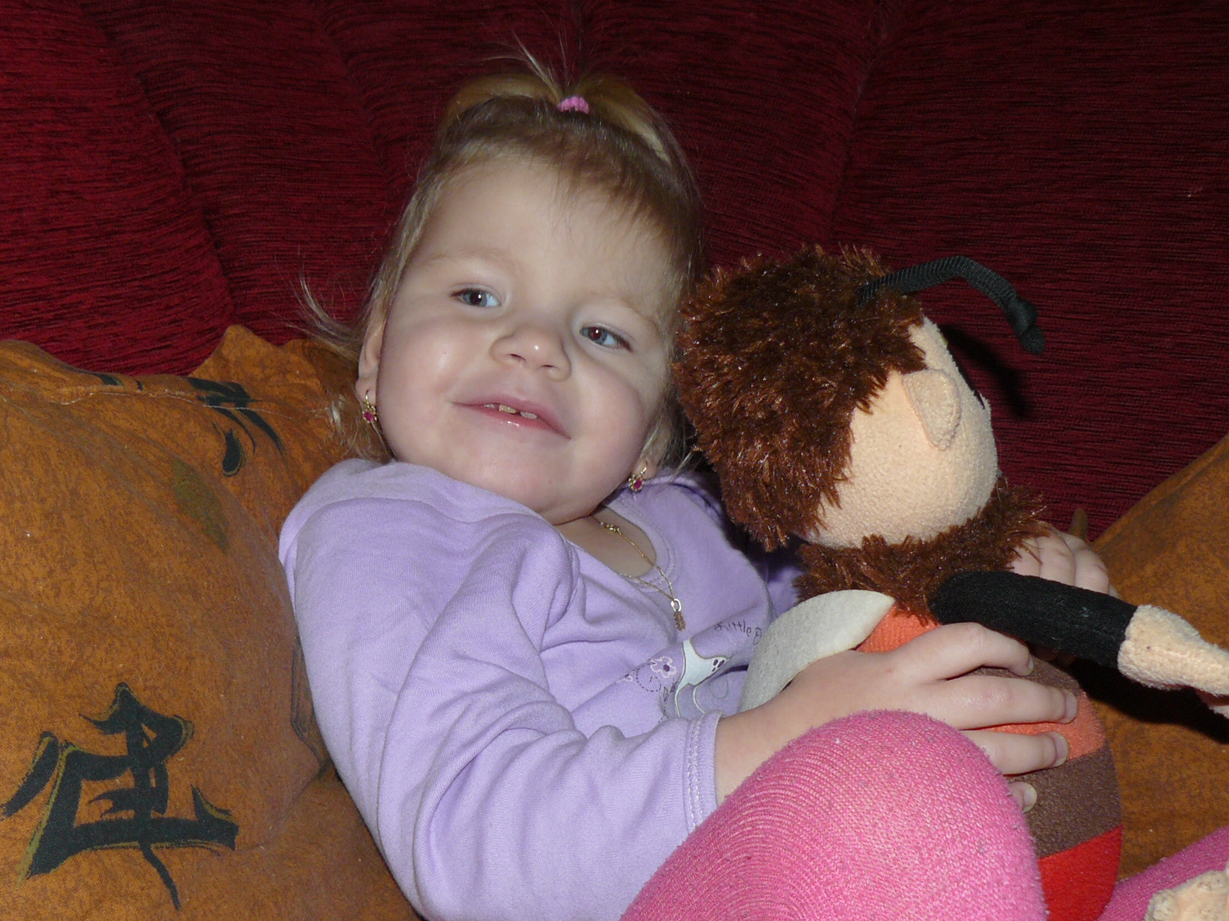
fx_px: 1278
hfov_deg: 51.4
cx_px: 614
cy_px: 460
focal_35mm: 36
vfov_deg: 39.7
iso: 100
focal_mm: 6
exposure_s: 1/30
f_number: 2.8
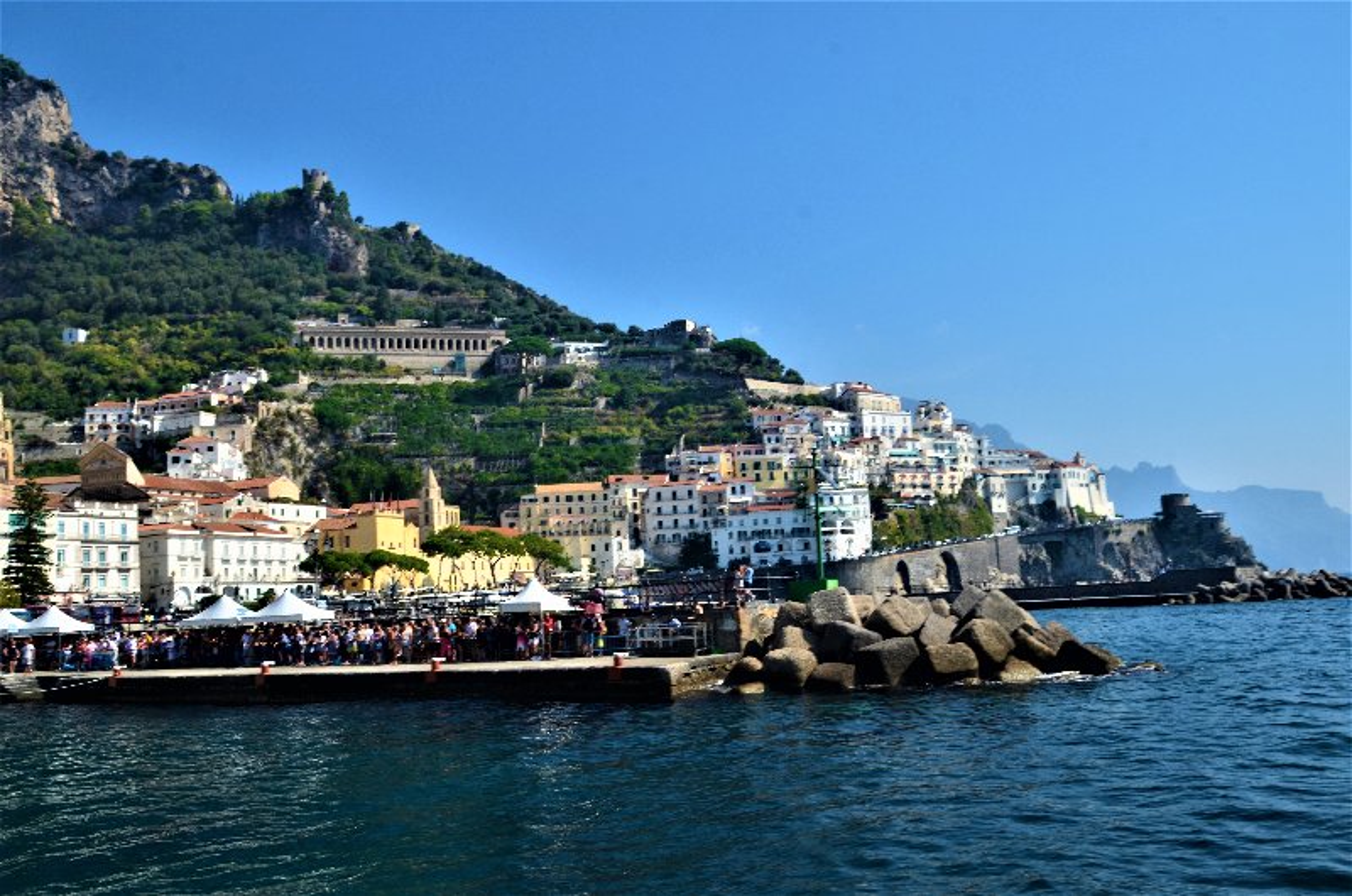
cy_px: 448
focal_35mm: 36
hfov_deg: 53.2
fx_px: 1349
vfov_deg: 36.7
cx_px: 676
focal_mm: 24
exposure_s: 1/125
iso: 200
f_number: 11
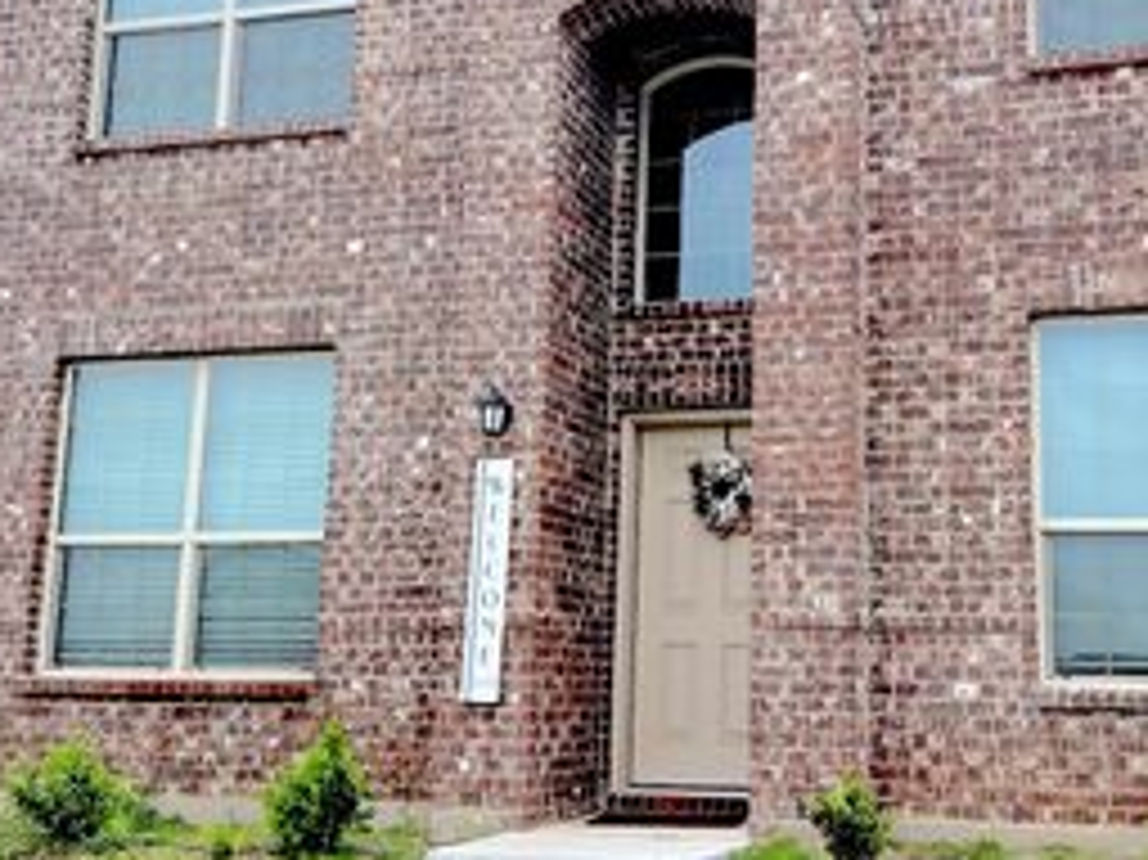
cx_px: 725
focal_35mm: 51
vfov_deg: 28.5
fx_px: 1691
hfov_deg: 37.3
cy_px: 340
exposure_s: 1/621
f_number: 1.5
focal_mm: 5.7
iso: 50
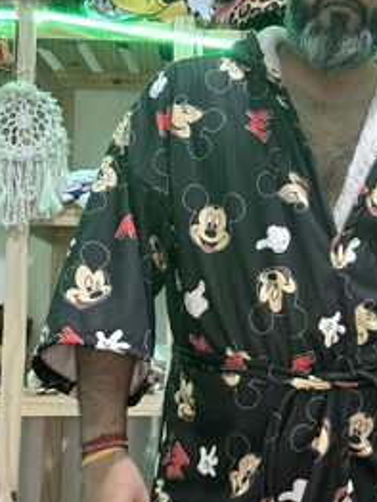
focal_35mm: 61
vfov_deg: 31.6
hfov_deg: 23.6
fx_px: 884
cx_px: 312
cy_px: 273
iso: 500
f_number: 1.9
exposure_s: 1/25
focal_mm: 2.69
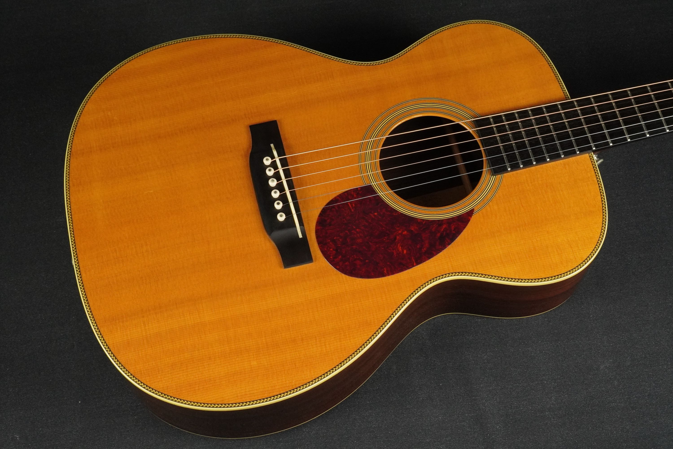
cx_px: 336
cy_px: 224
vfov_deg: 25.8
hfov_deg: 37.9
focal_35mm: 52
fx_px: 981
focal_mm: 35
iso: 2000
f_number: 11
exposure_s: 1/60
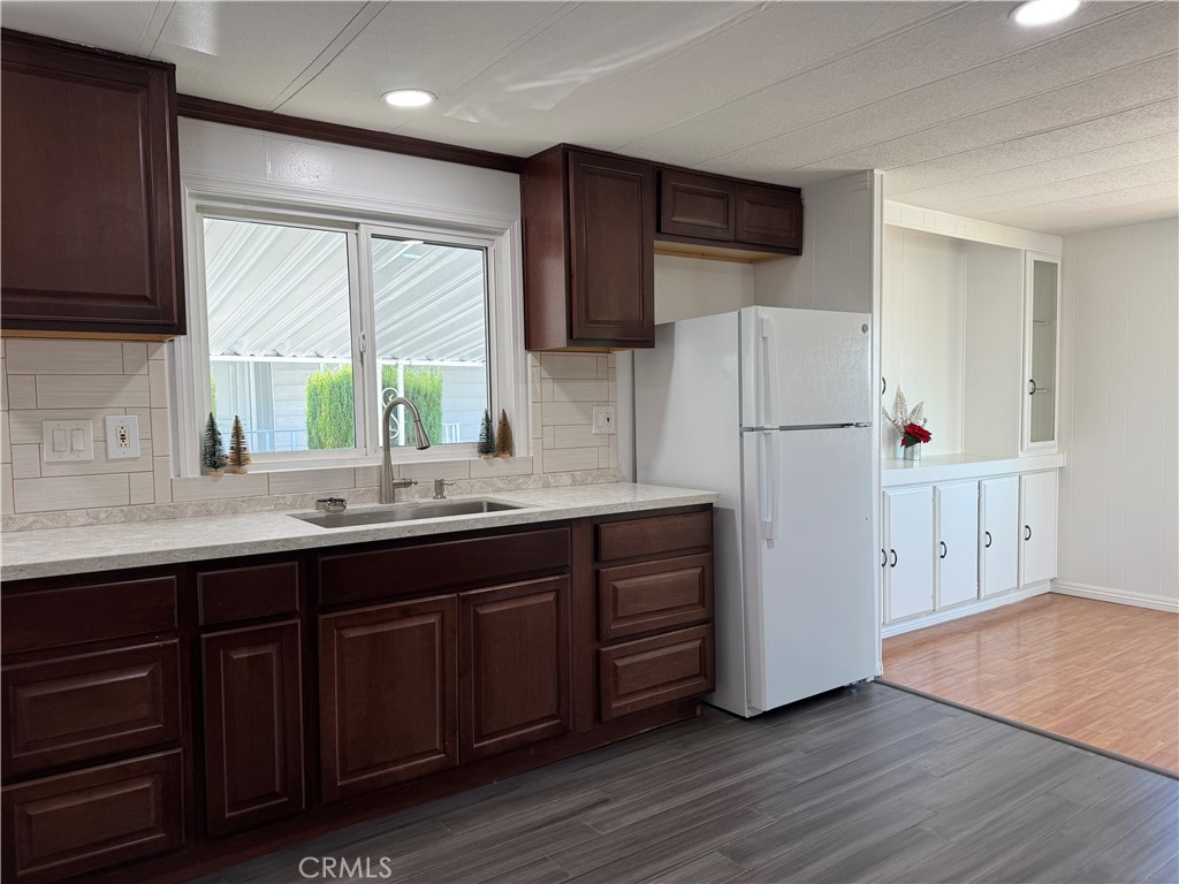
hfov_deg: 71.6
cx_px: 590
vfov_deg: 56.8
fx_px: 817
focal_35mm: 24
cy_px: 442
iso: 100
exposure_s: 1/120
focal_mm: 6.76
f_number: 1.78
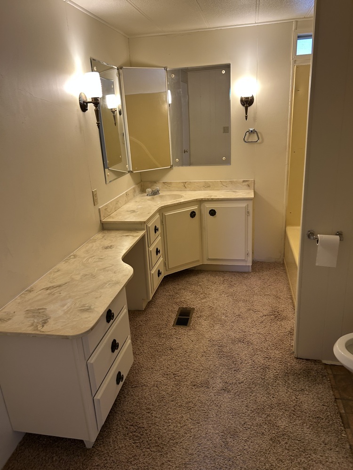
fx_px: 354
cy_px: 235
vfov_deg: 67.3
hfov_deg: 53.1
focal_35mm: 26
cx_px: 176
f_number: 1.5
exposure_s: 1/60
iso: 100
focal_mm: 5.7
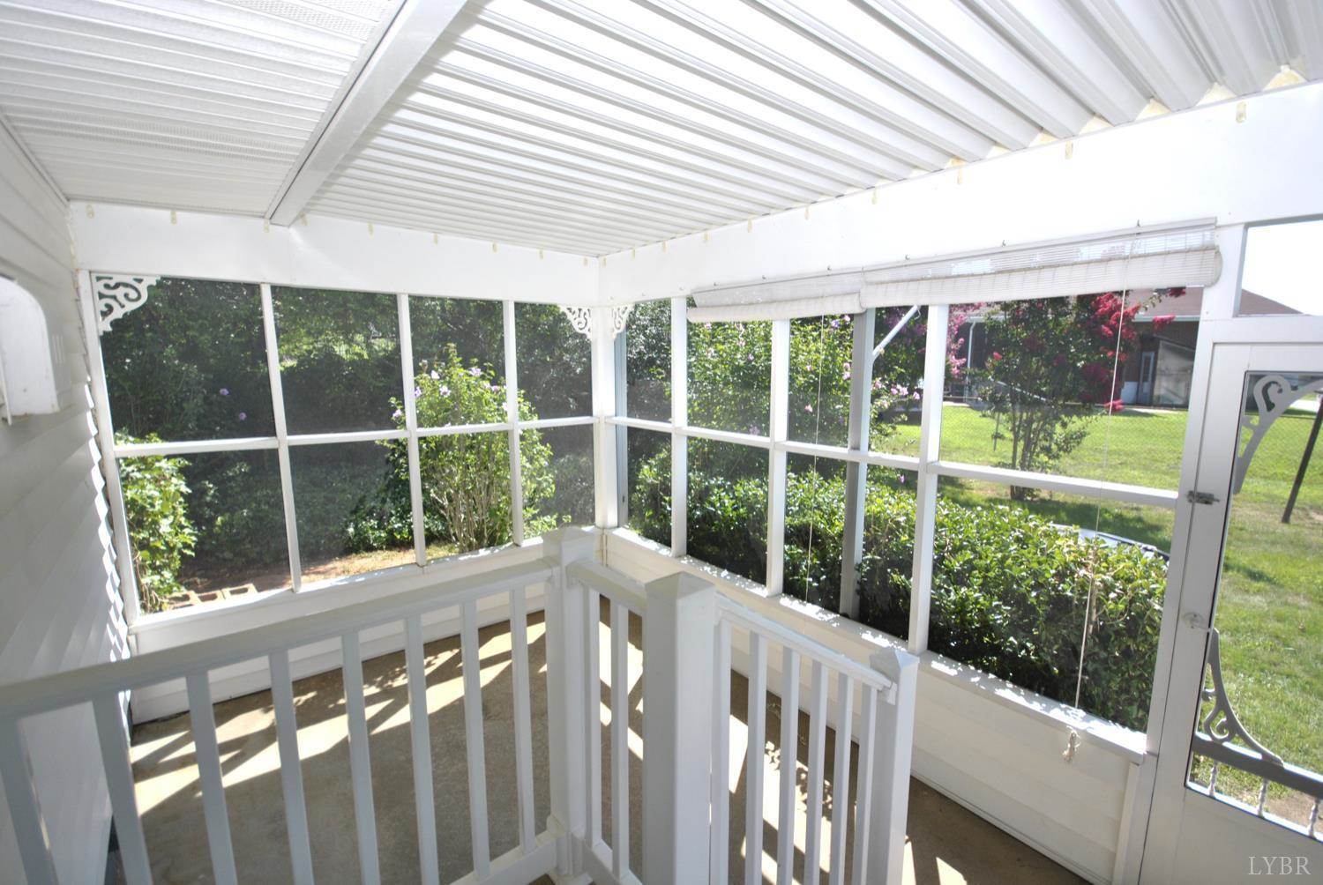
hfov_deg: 100.3
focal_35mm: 15
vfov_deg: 77.5
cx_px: 662
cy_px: 442
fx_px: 552
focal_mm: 10
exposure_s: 1/500
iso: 200
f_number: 4
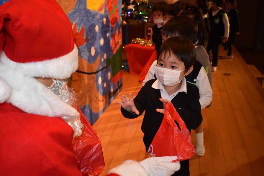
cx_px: 132
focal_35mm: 39
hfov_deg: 49.6
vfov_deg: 34.2
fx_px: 286
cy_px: 88
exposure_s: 1/60
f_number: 4
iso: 1250
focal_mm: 26
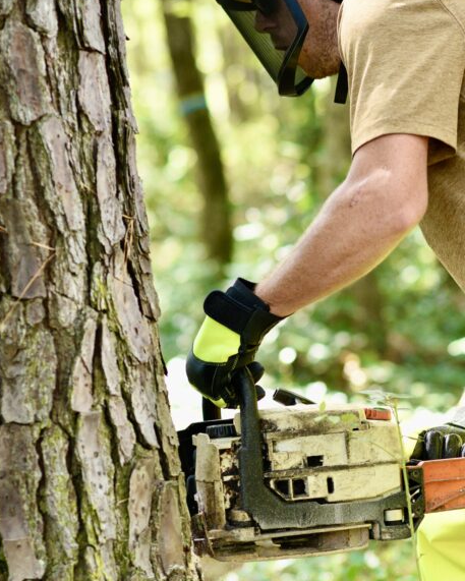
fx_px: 2459
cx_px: 308
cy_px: 426
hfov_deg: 10.8
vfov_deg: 13.4
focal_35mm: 143
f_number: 3.2
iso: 1600
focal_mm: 85
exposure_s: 1/640
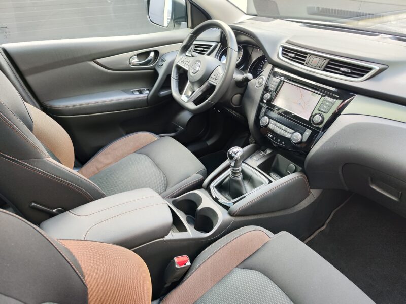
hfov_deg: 73.9
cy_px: 152
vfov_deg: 58.9
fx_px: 270
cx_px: 203
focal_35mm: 23
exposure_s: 1/100
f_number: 1.69
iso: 174
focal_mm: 7.01
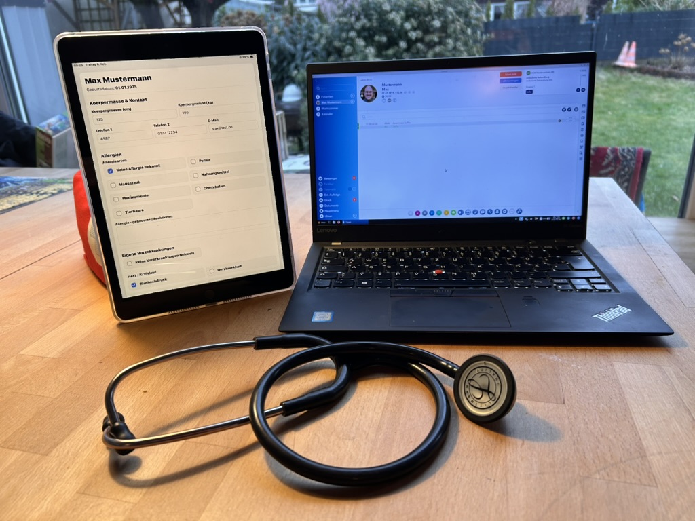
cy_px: 260
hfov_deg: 67.3
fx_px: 522
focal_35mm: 26
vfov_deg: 53.1
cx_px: 348
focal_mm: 5.7
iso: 50
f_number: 1.5
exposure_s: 1/100
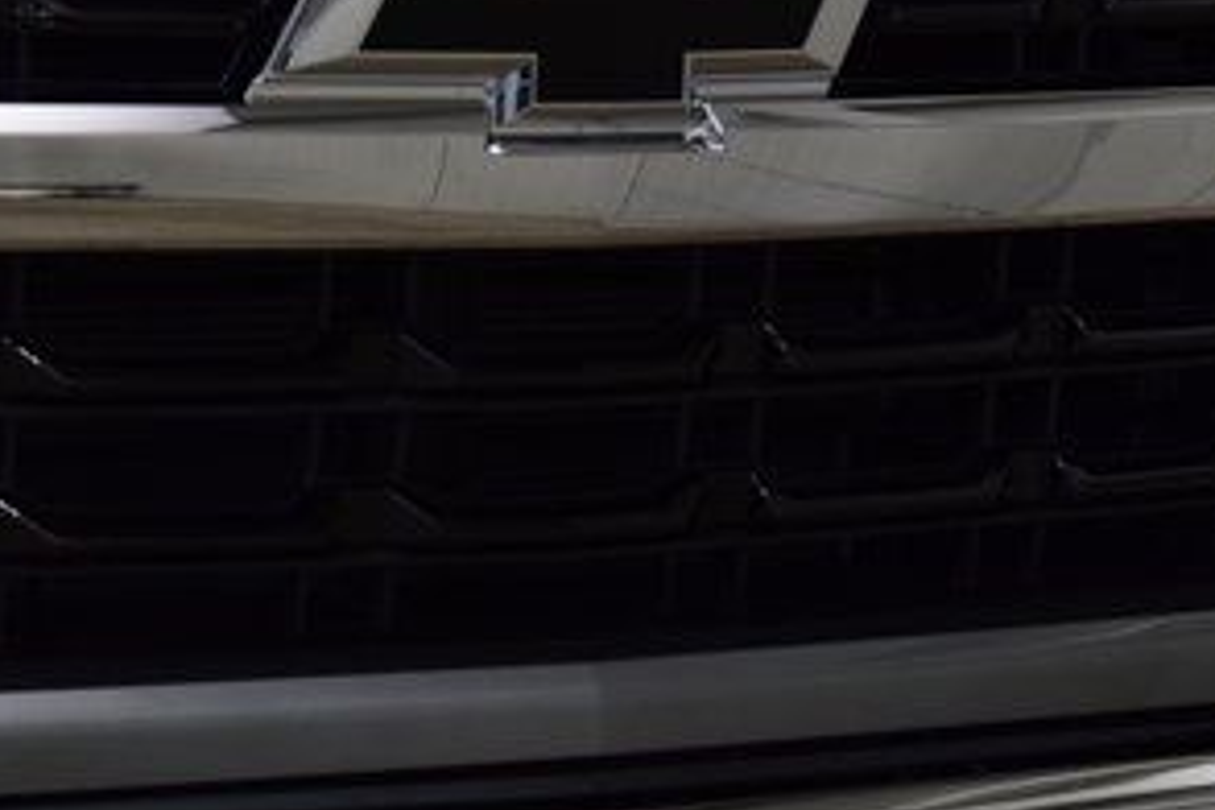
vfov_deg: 8.4
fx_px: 5501
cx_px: 484
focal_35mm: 163
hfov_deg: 12.6
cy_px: 258
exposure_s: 1/60
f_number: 8
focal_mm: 50
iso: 1100
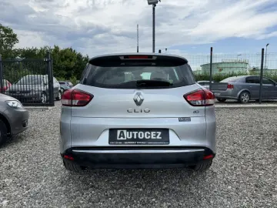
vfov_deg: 56.8
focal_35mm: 24
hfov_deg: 71.6
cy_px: 104
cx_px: 138
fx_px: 192
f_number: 1.78
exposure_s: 1/1818
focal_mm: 6.76
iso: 80
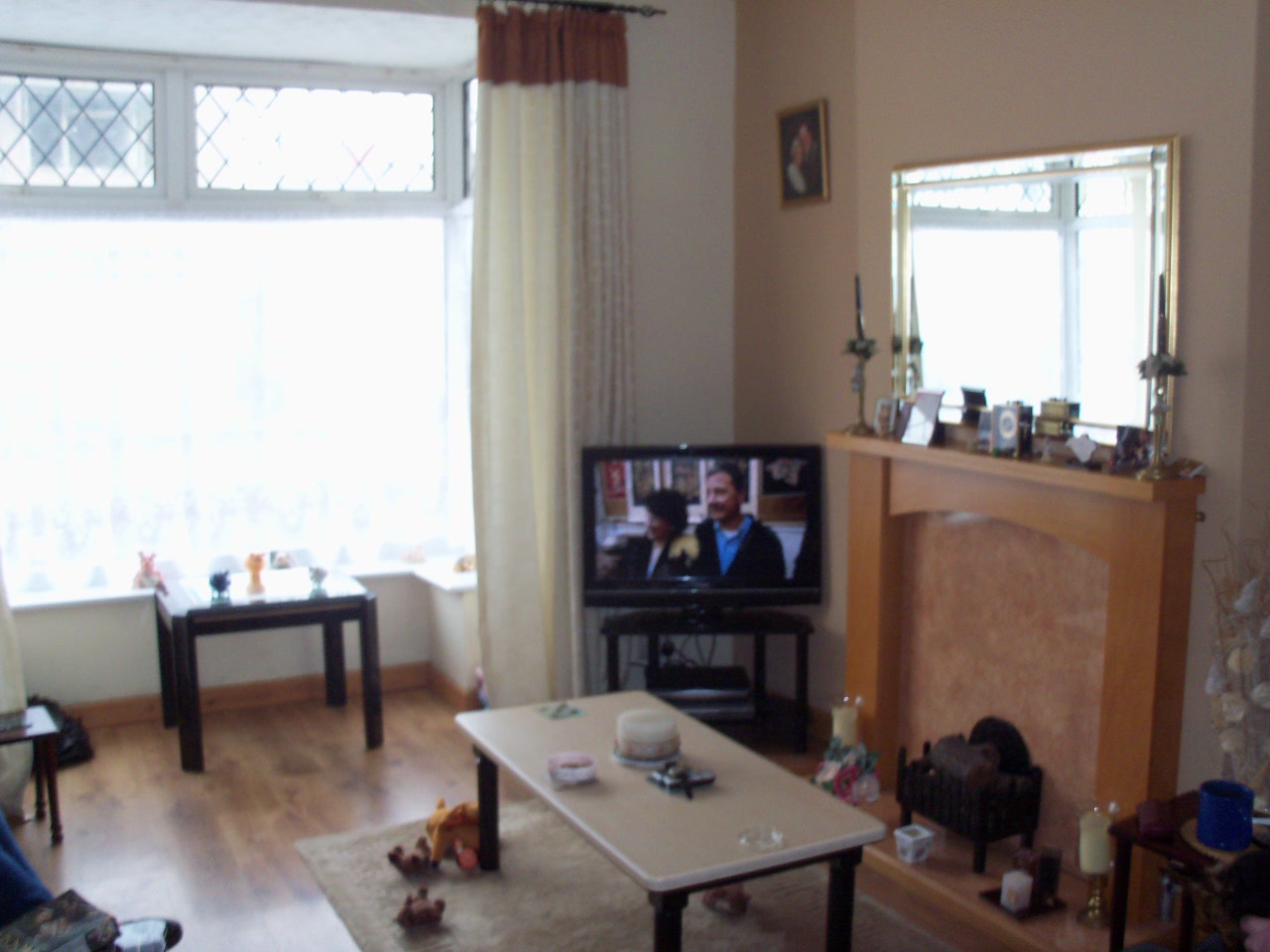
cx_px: 635
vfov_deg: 40.7
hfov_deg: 52.6
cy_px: 476
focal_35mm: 35
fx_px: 1284
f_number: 3
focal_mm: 6.3
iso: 100
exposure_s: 1/30
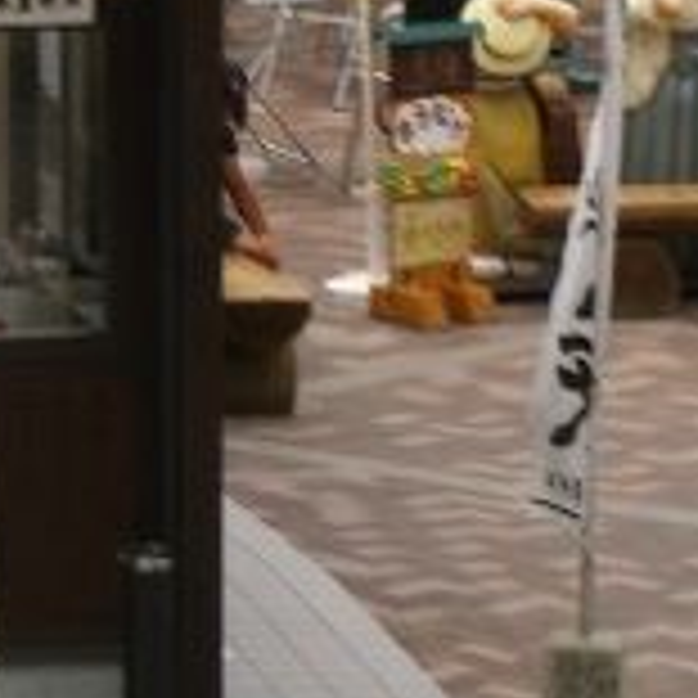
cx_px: 536
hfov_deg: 4.2
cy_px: -326
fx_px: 9627
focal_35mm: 422
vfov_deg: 4.1
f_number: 7.4
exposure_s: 1/160
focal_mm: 23.7
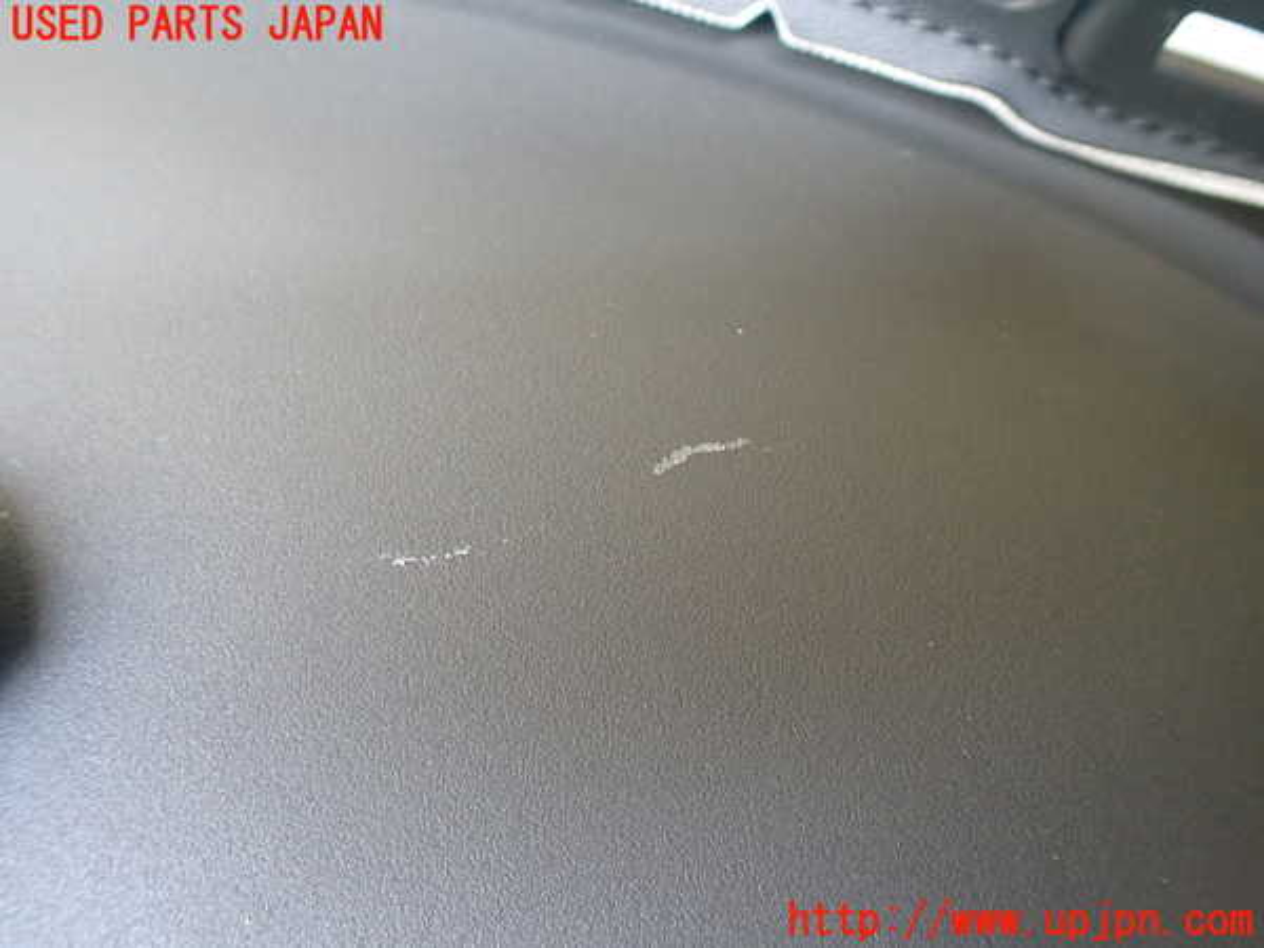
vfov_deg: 46.8
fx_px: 1095
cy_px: 474
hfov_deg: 60.0
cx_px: 632
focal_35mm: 30
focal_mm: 5.4
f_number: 2.3
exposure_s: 1/100
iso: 800
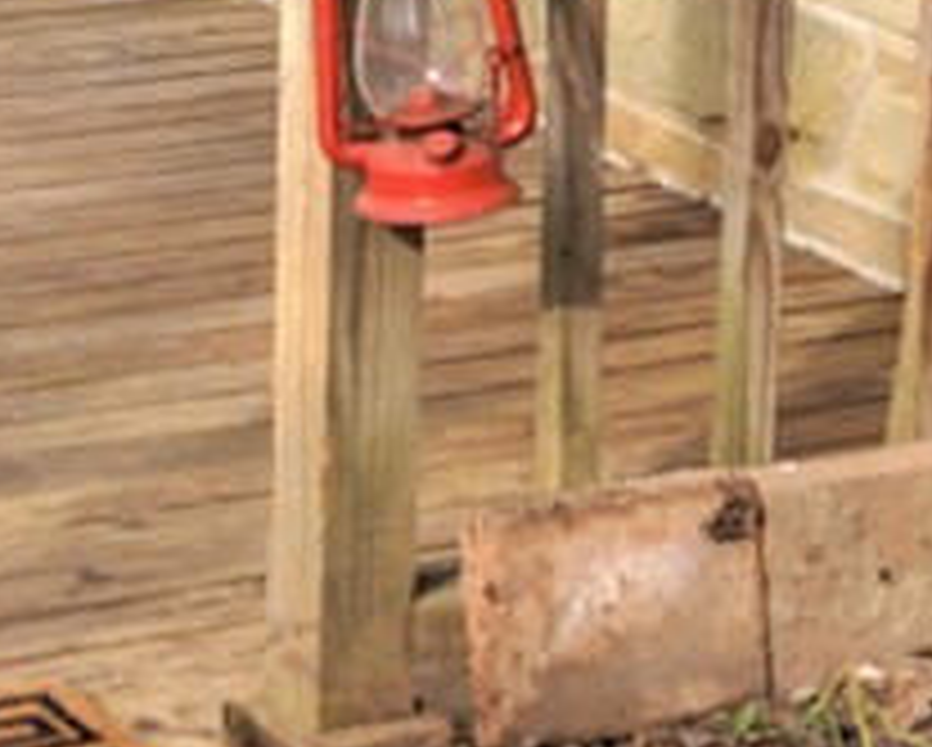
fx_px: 4887
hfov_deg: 10.9
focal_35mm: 177
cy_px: -670
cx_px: 153
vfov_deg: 8.4
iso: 100
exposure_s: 1/125
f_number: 5.6
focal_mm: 24
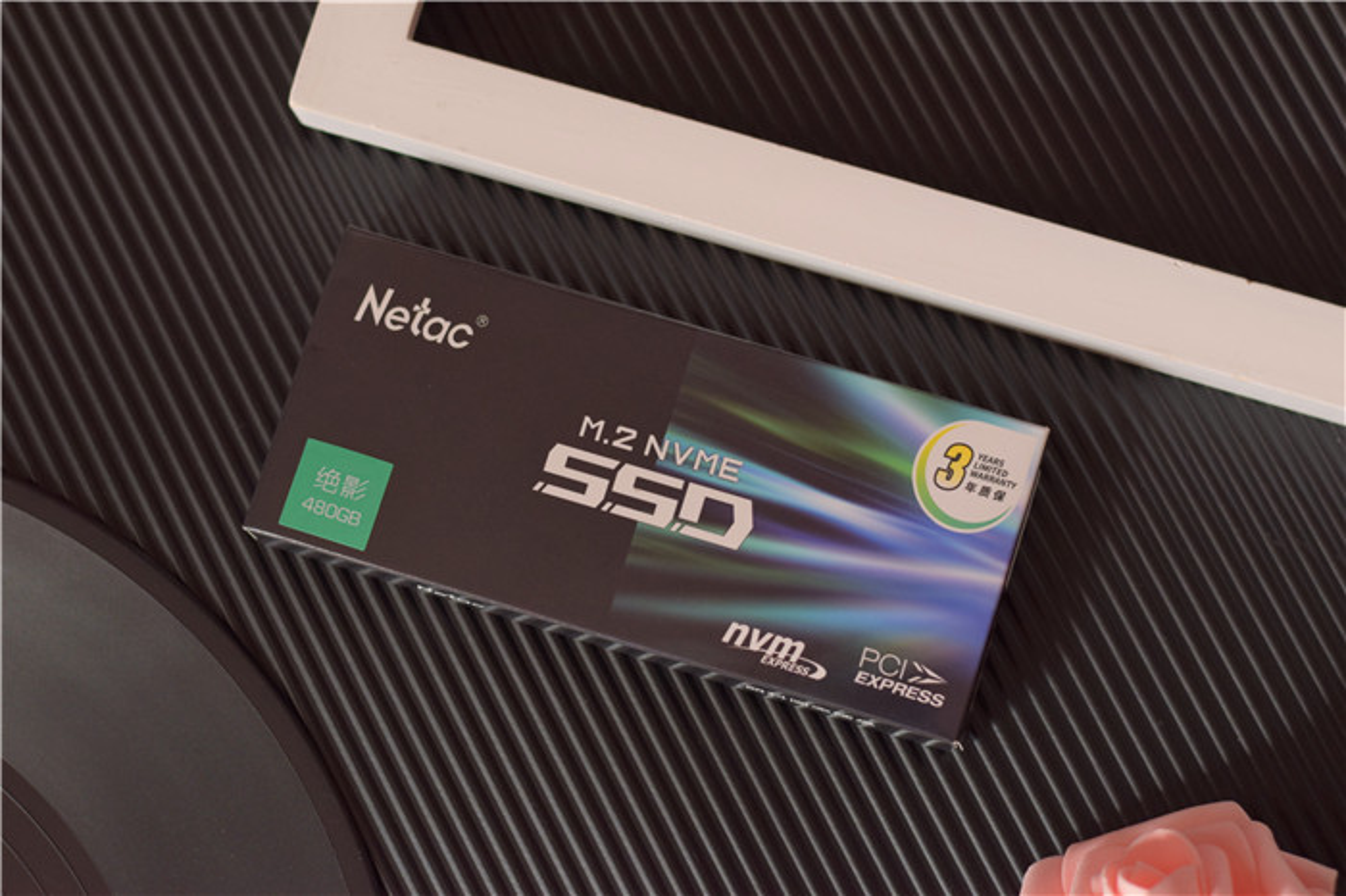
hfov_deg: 27.0
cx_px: 673
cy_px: 448
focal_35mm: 75
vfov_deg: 18.2
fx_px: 2803
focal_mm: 50
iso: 800
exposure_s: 1/60
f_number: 2.8
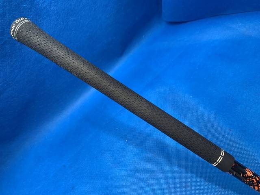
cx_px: 130
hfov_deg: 67.3
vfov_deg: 53.1
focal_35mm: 26
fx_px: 195
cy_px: 98
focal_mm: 4.25
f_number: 1.8
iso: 125
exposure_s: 1/60
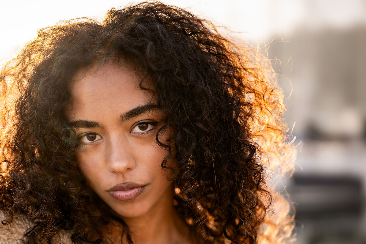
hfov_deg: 25.6
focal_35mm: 79
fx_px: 803
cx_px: 126
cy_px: 203
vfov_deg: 17.1
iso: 400
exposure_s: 1/2500
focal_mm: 45
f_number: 1.8
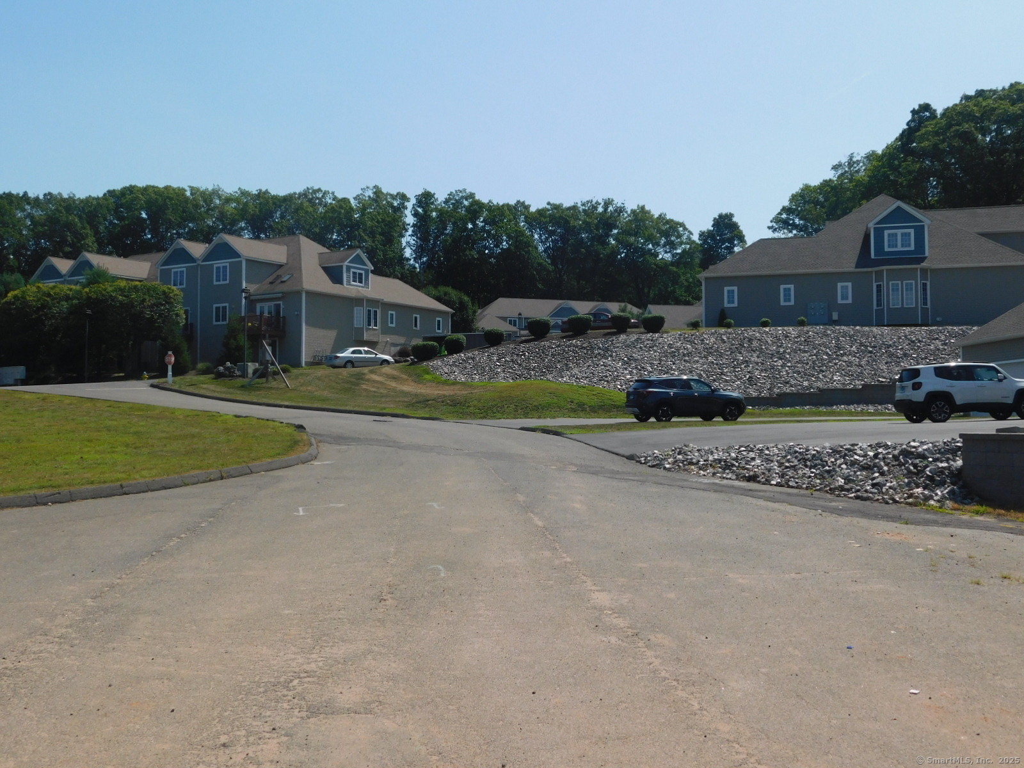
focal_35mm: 36
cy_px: 384
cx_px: 512
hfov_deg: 51.4
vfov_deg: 39.7
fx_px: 1065
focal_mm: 6.3
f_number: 7
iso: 125
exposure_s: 1/500
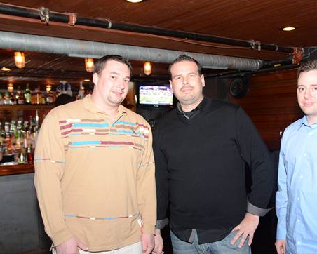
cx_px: 186
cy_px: 127
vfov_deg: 36.5
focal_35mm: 41
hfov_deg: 44.6
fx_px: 385
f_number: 3.5
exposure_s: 1/40
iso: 1250
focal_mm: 24
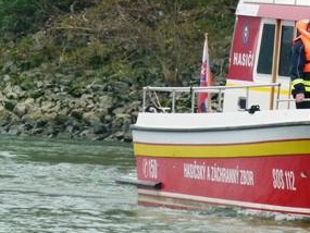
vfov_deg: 1.8
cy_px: 36
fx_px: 7553
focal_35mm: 843
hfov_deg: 2.4
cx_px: 298
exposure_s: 1/100
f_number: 4.5
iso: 320
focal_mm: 78.6
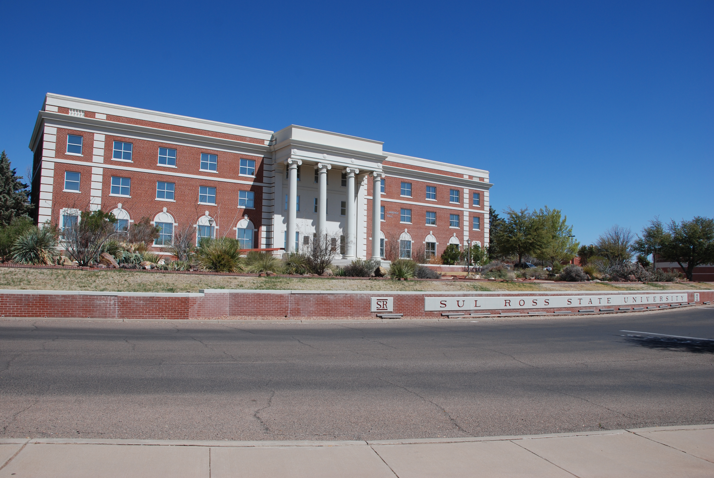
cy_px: 239
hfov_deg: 67.3
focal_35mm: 27
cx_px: 357
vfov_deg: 48.0
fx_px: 536
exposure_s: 1/250
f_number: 8
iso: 100
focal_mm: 18
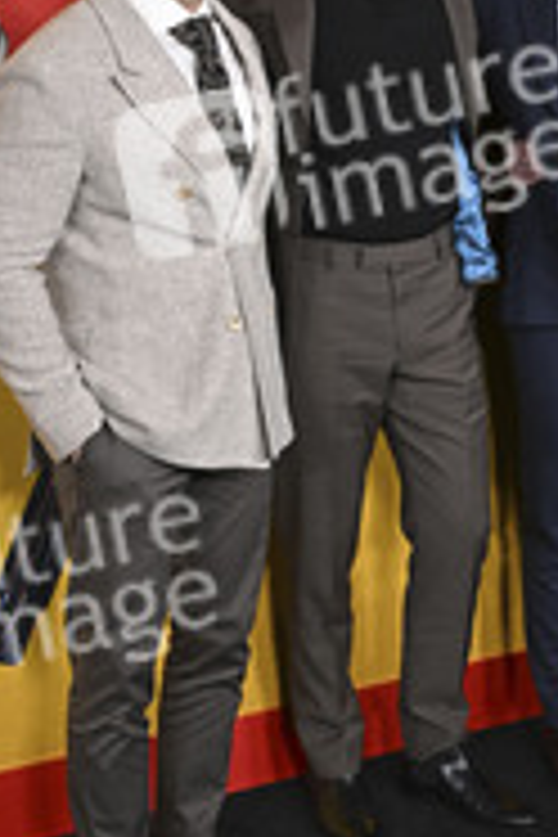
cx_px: 477
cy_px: 378
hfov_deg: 18.9
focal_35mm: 71
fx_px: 1651
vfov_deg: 28.4
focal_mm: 33
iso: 2000
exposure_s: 1/250
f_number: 5.6
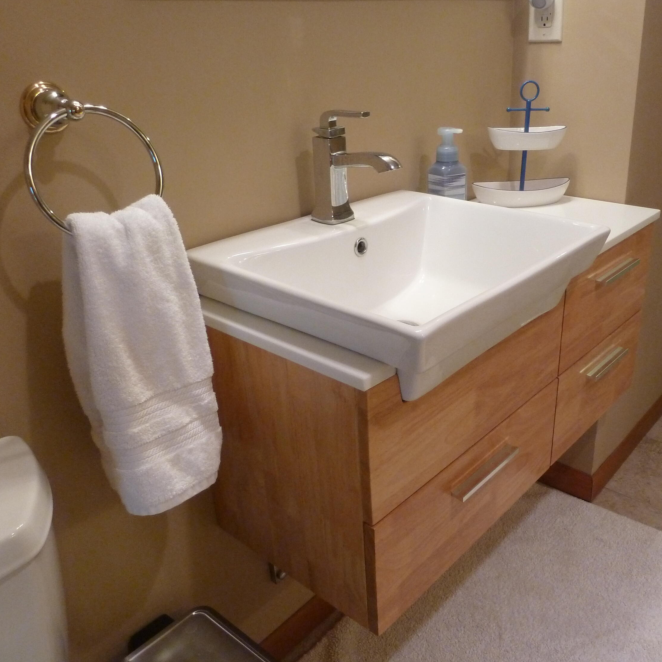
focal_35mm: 30
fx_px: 649
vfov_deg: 54.0
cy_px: 330
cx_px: 405
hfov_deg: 53.6
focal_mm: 4.1
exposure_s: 1/30
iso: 320
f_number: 3.3
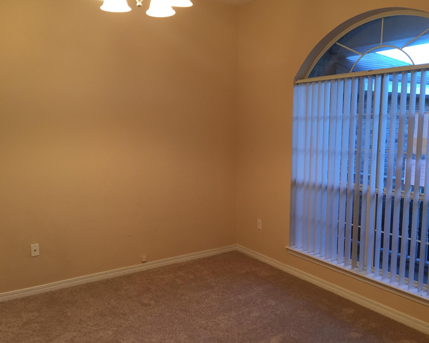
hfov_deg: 57.1
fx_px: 394
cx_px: 226
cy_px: 172
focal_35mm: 31
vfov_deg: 47.1
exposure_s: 1/30
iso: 100
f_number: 2.2
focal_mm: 4.15
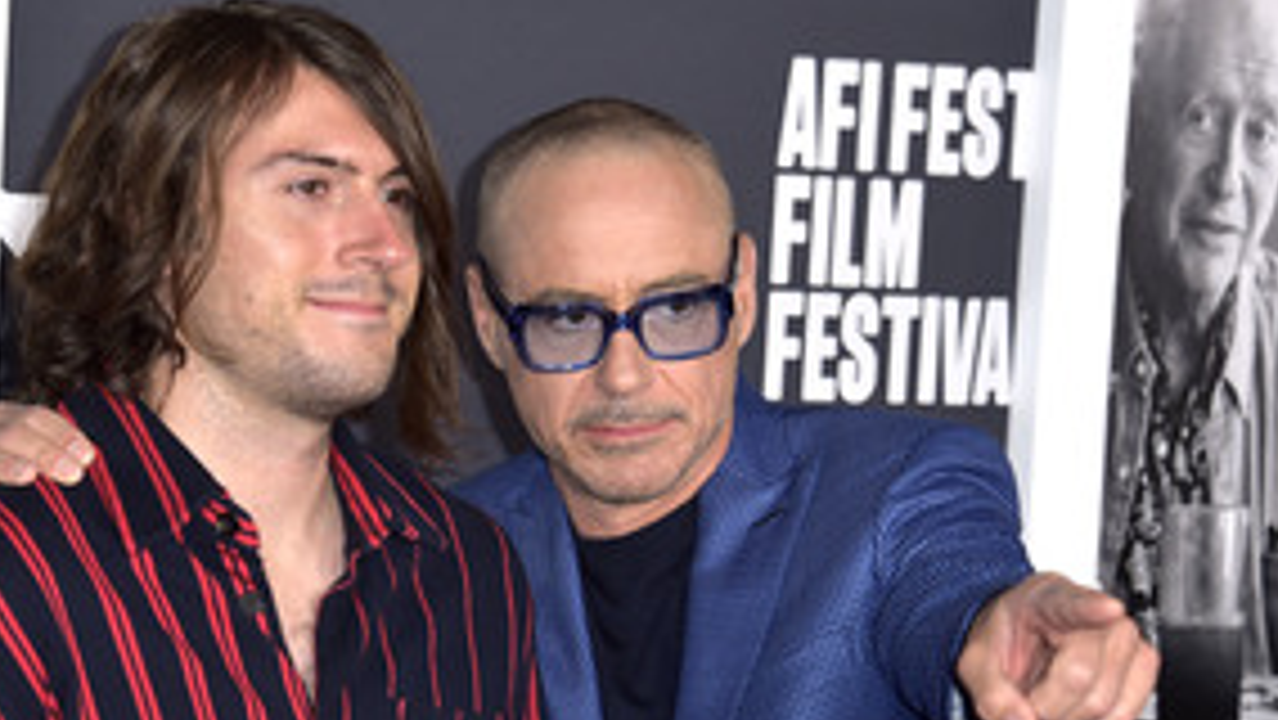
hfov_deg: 12.9
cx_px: 464
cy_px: 626
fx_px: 5627
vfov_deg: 7.3
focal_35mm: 166
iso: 800
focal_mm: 100
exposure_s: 1/200
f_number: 6.3
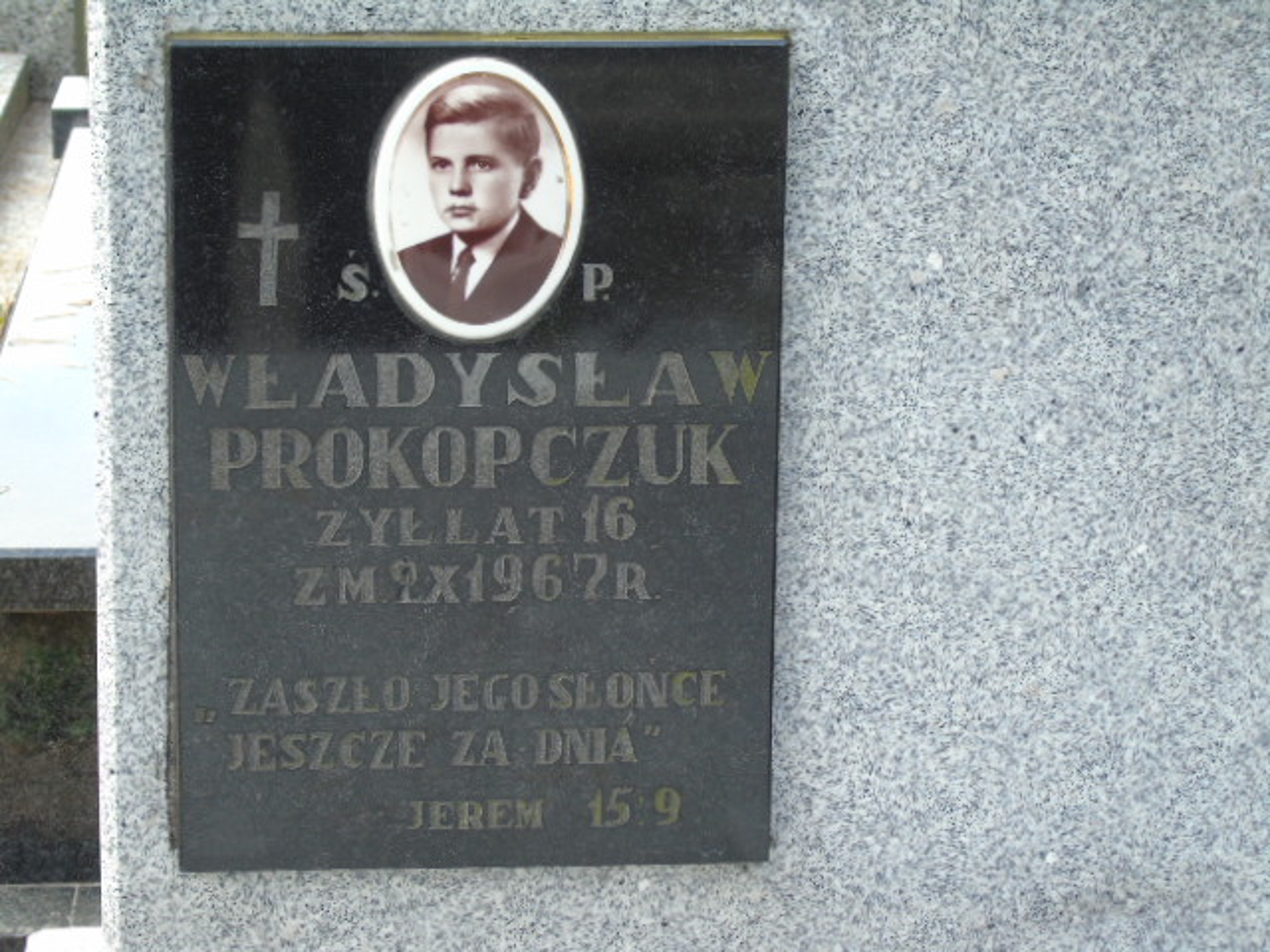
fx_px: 3962
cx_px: 635
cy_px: 476
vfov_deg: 13.7
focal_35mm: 108
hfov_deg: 18.2
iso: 80
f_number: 4.4
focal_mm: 19
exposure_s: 1/50
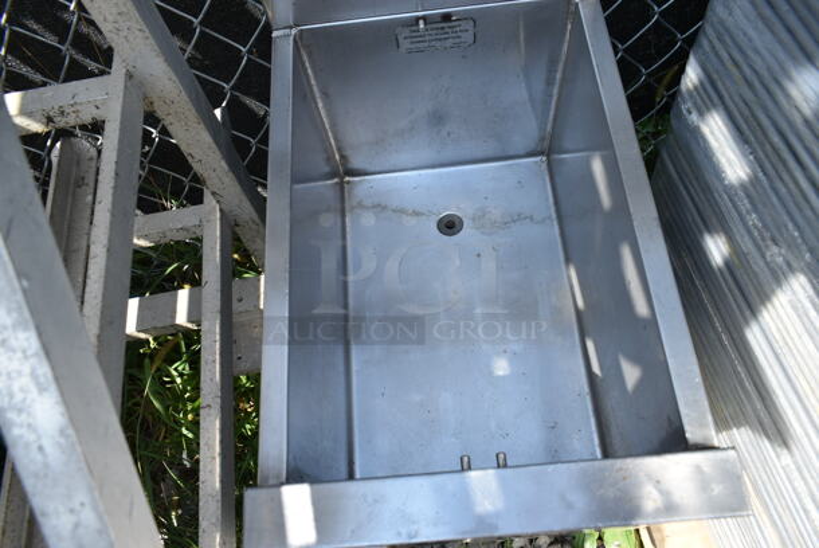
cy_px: 274
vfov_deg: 48.0
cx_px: 410
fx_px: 615
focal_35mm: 27
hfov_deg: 67.3
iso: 100
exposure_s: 1/160
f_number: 6.3
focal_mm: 18
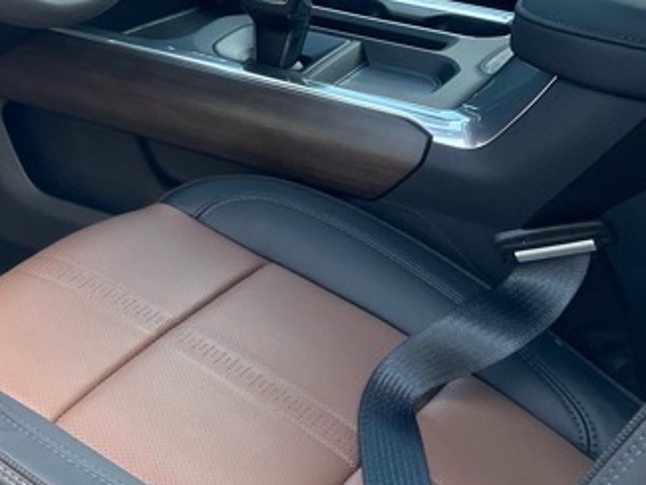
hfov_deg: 20.6
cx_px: -298
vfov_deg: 17.9
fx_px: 1531
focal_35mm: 82
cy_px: 139
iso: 40
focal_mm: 4.2
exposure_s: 1/121
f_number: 1.6
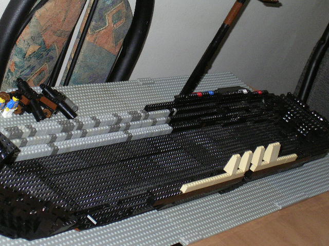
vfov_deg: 13.7
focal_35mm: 108
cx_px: 164
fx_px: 1026
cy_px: 123
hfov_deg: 18.2
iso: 147
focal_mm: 16.8
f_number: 4.9
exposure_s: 1/90.2
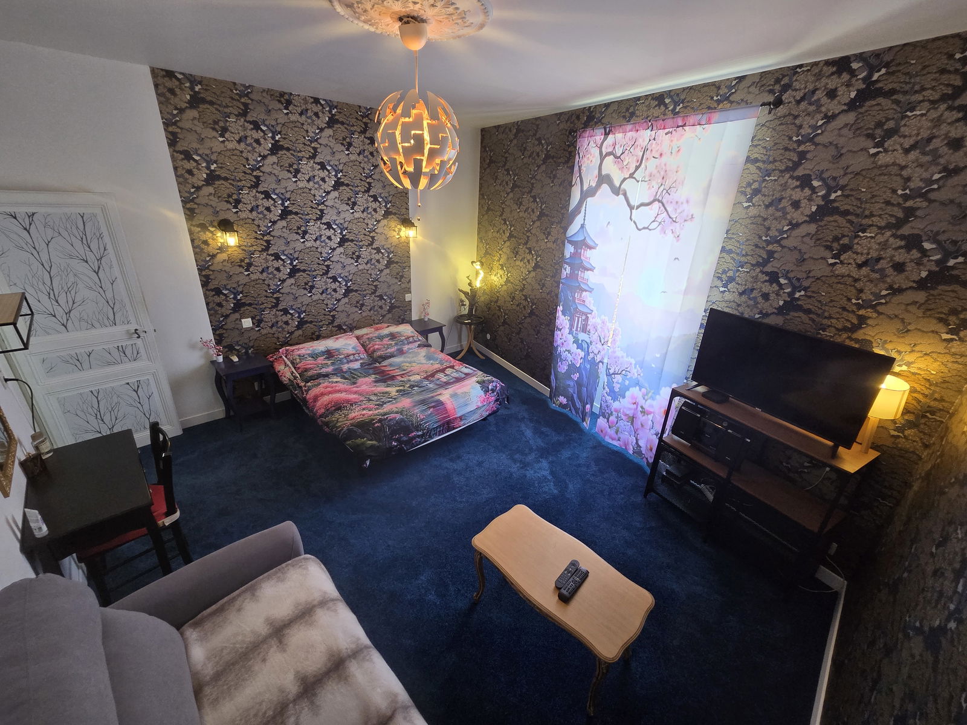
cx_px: 484
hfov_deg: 106.2
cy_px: 362
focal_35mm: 13
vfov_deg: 89.9
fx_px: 363
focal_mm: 2.2
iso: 320
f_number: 2.2
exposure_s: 1/50
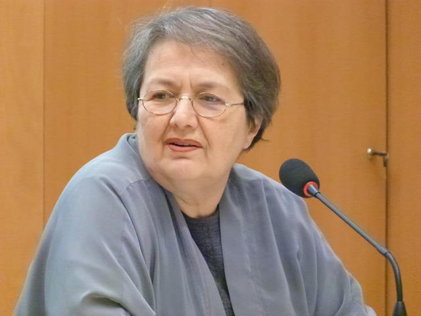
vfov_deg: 4.3
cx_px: 210
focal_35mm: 346
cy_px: 158
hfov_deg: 5.7
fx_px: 4208
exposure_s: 1/30
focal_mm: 62.3
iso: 1600
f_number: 4.1
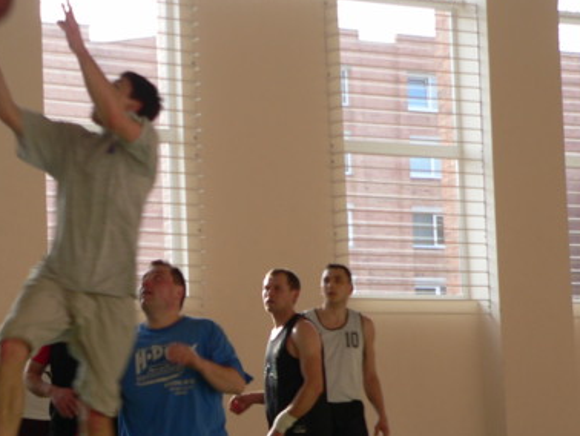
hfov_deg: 20.9
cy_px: 359
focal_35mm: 93
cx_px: 140
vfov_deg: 15.8
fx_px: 1559
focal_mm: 9.2
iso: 80
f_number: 2.8
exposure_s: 1/80
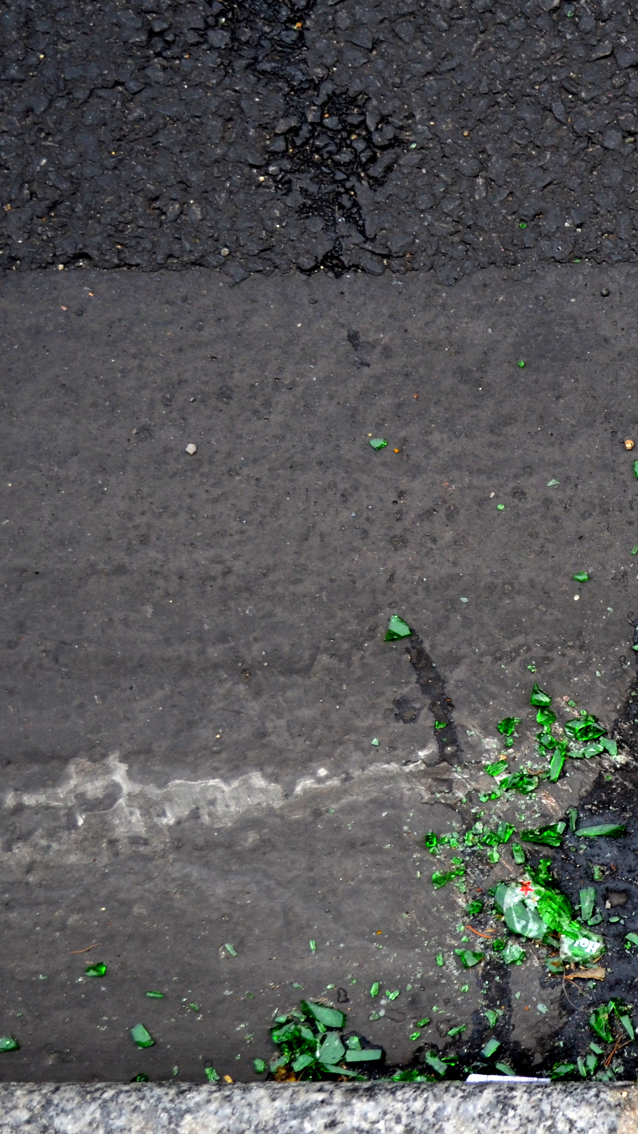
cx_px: 1065
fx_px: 2948
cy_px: 646
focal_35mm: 98
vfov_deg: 21.8
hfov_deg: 11.6
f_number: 5.6
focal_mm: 32
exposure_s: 1/125
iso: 400
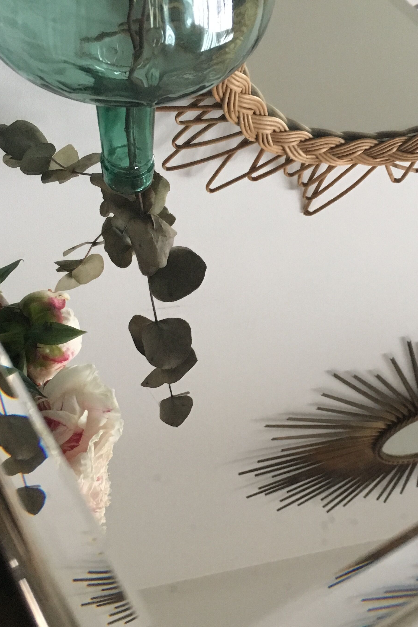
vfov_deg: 43.5
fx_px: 783
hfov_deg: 29.8
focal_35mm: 45
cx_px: 234
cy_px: 345
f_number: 2.2
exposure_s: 1/20
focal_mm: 4.15
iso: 200
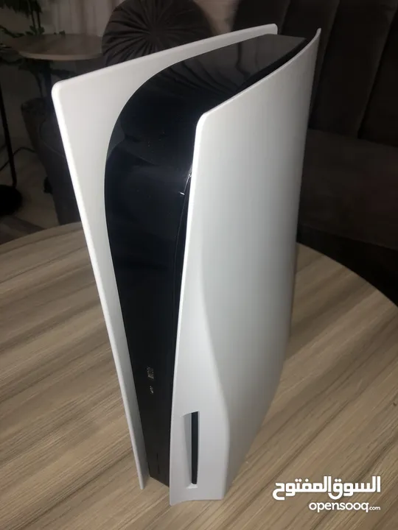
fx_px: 429
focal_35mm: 28
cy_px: 265
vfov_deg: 63.4
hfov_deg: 49.7
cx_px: 199
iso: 20
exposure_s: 1/7
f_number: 1.8
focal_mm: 3.99
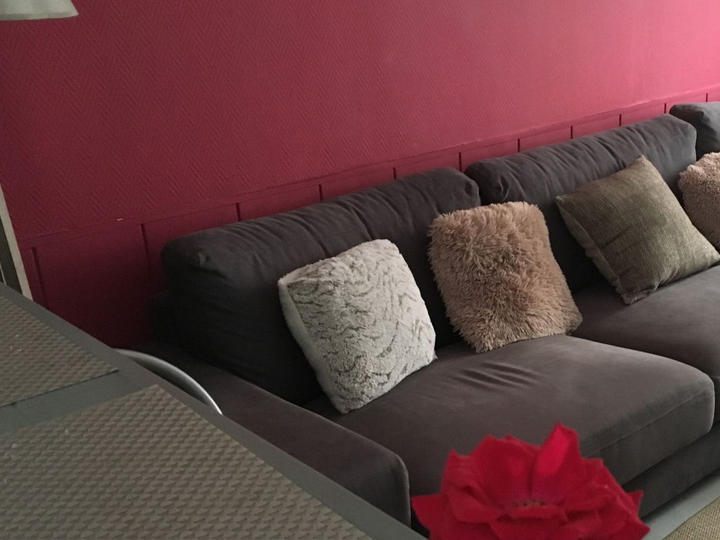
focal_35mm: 48
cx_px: 485
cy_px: 374
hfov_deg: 39.2
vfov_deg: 30.0
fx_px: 998
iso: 320
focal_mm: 4.15
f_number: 2.2
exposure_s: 1/17
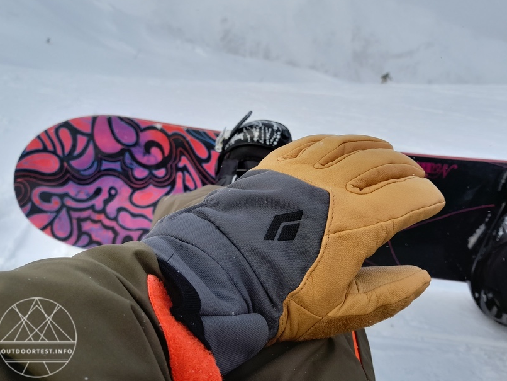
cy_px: 157
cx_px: 287
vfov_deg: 45.3
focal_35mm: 31
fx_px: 454
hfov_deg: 58.1
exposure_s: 1/682
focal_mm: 4.6
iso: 20
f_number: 2
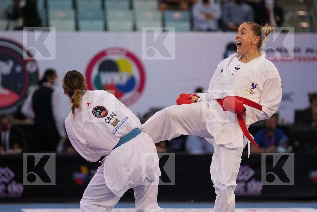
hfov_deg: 7.5
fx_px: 2404
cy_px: 106
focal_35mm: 273
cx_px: 158
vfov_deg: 5.0
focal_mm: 182
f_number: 2.8
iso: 1600
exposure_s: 1/1000
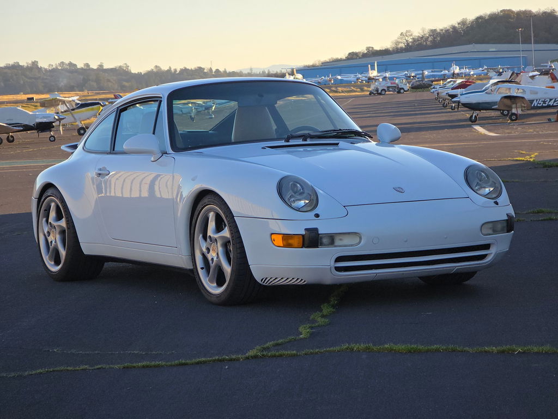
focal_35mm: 115
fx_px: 1854
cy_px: 210
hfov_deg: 17.1
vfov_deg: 12.9
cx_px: 279
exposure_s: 1/499
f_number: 3.4
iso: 64
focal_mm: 18.6
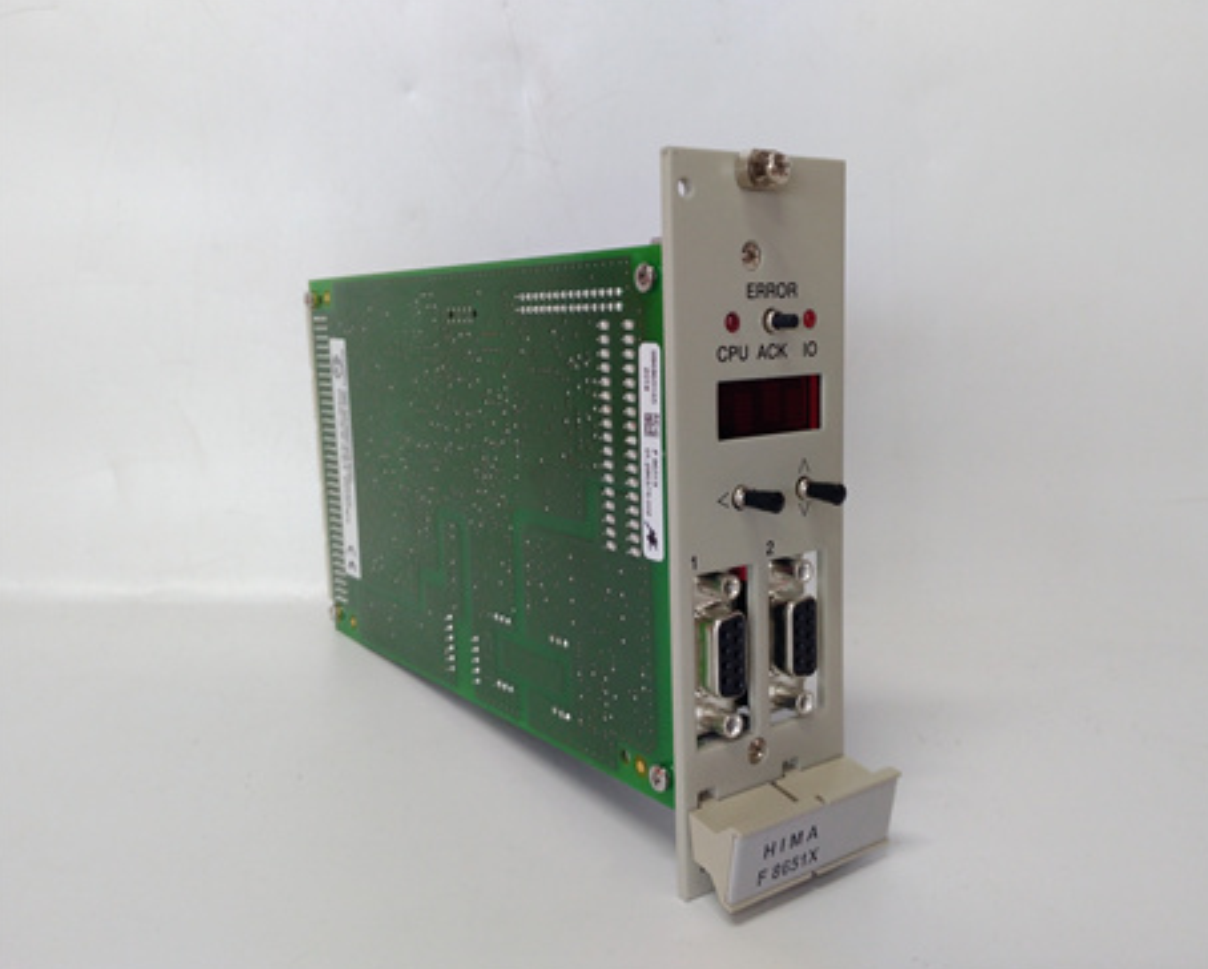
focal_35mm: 29
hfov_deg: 60.3
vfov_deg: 50.0
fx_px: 1038
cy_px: 483
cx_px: 655
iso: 128
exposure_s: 1/33
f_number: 2
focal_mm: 3.79
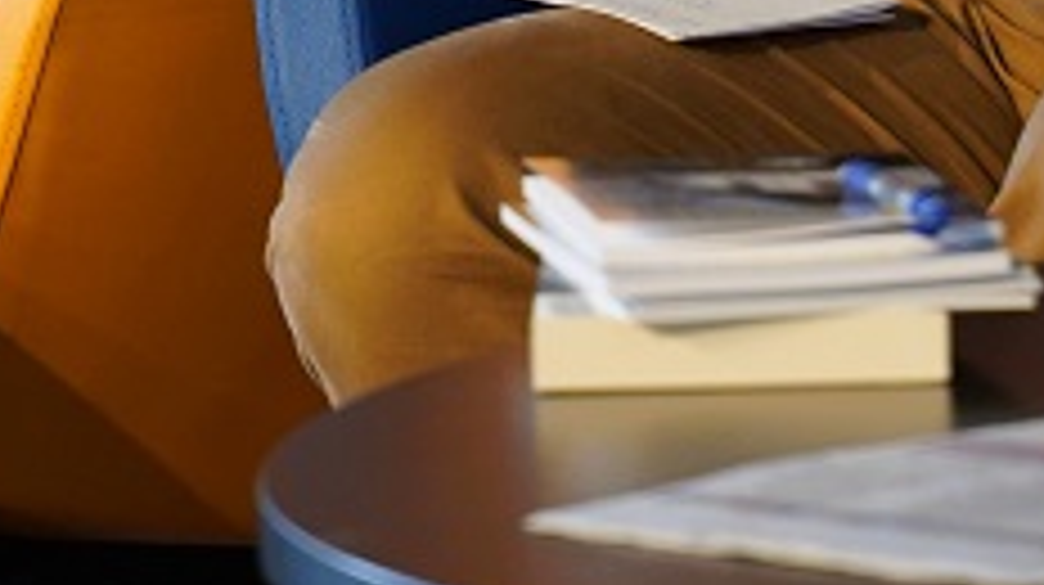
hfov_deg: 6.7
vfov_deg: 3.7
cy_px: -808
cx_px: 369
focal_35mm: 322
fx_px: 8906
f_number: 4
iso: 2000
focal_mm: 75
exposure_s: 1/160
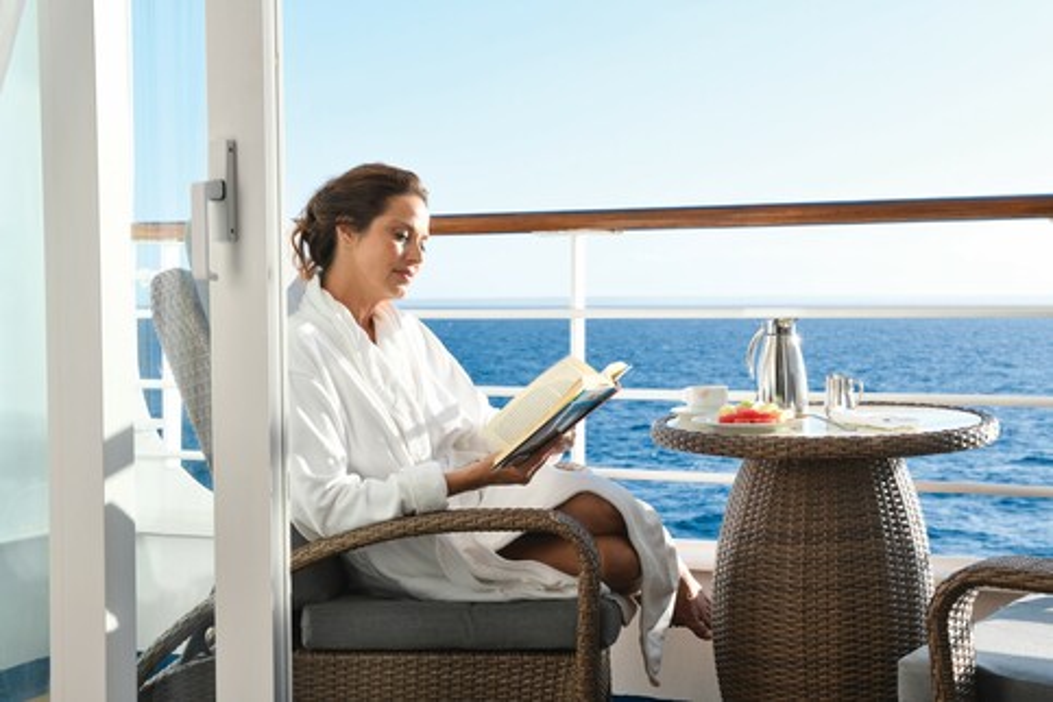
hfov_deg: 38.2
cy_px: 351
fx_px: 1521
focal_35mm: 52
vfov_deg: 26.0
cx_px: 526
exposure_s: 1/100
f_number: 9
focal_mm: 52
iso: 100
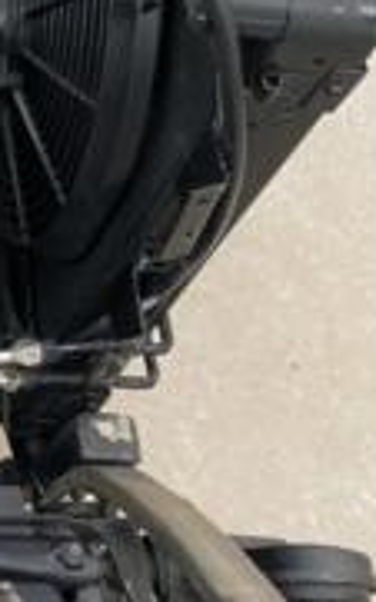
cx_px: -399
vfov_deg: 26.6
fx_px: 1247
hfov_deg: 14.1
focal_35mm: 76
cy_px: 111
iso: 125
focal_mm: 4.25
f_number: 1.8
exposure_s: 1/60
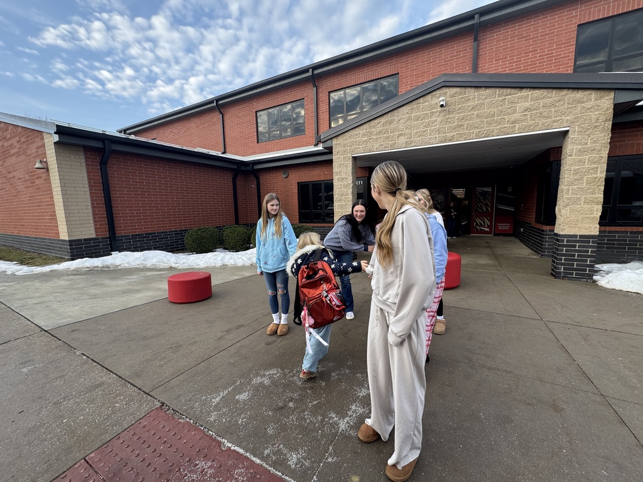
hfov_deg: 102.1
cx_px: 322
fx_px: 260
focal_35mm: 14
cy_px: 241
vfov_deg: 85.7
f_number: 2.2
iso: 40
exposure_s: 1/182
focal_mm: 2.22
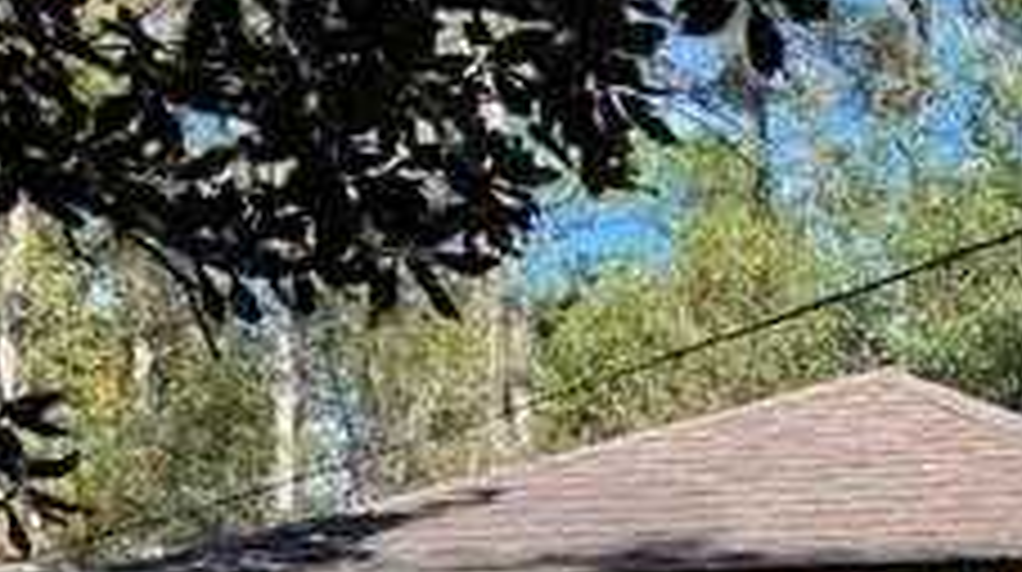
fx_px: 2165
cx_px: 1247
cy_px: 811
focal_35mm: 80
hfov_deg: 24.0
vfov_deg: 14.2
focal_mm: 5.1
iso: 50
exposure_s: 1/871
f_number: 1.6
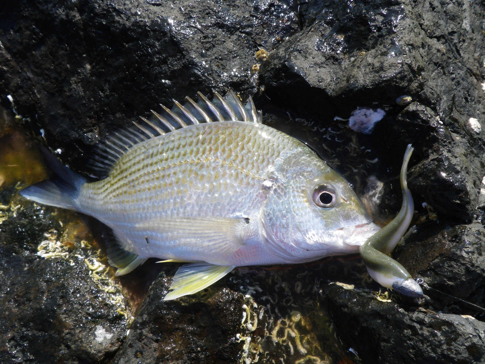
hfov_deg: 52.6
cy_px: 182
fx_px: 490
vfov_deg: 40.7
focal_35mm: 35
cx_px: 242
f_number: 6.3
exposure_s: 1/160
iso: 64
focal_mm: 6.2
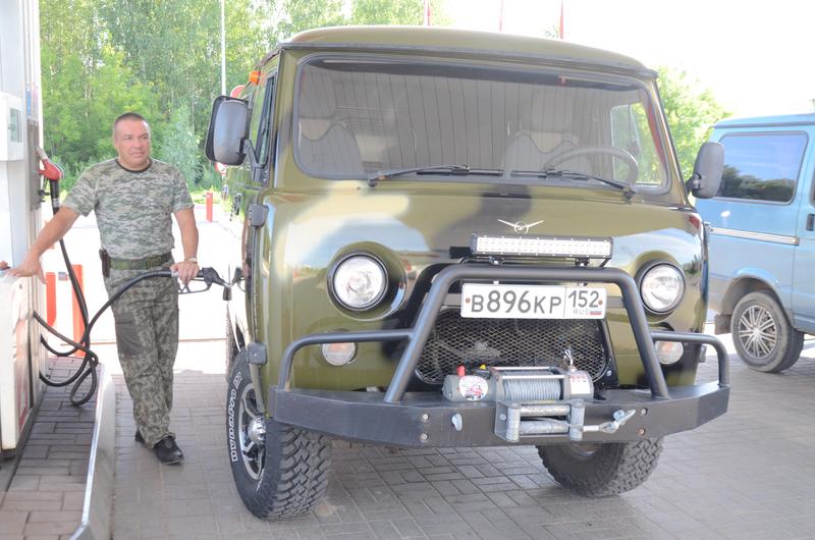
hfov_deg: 51.4
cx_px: 408
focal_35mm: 38
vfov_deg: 35.3
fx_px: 847
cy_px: 270
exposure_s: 1/125
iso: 400
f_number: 5.6
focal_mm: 25
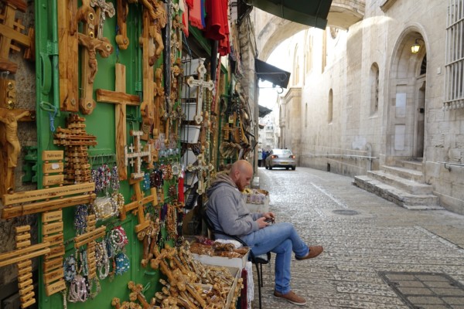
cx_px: 232
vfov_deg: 53.1
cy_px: 154
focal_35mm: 24
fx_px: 309
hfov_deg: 73.7
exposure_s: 1/125
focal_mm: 8.8
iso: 100
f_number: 2.4
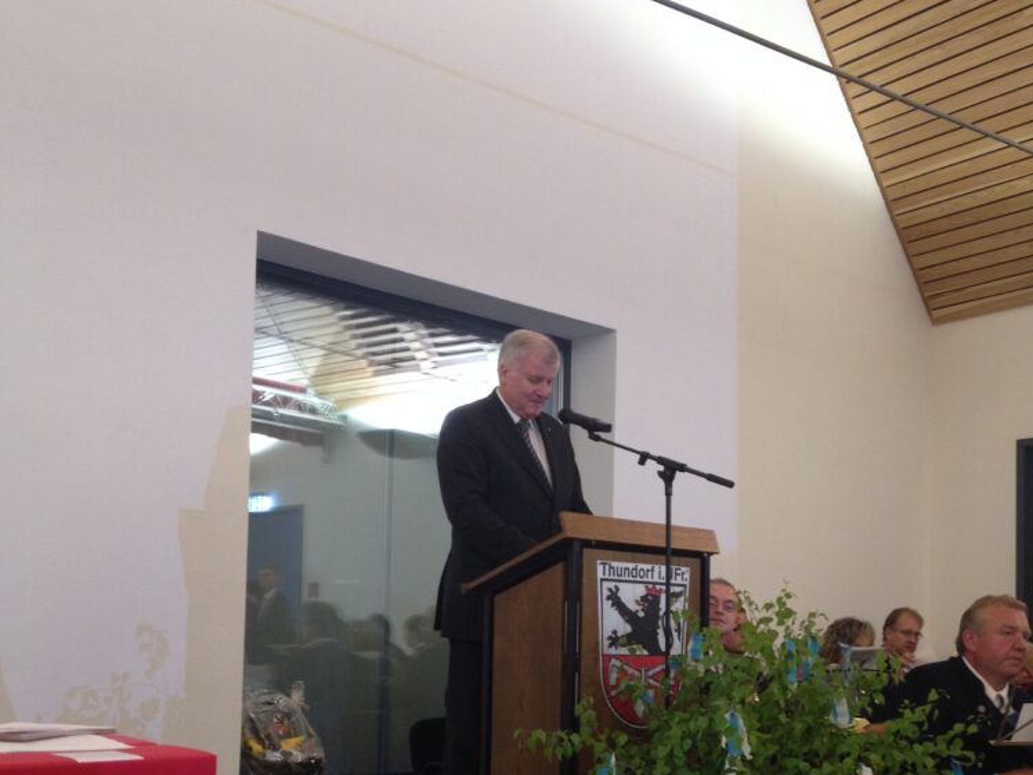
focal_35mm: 48
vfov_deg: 29.8
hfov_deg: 39.7
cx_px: 519
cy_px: 573
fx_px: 1432
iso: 125
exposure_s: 1/20
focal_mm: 4.28
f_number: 2.4
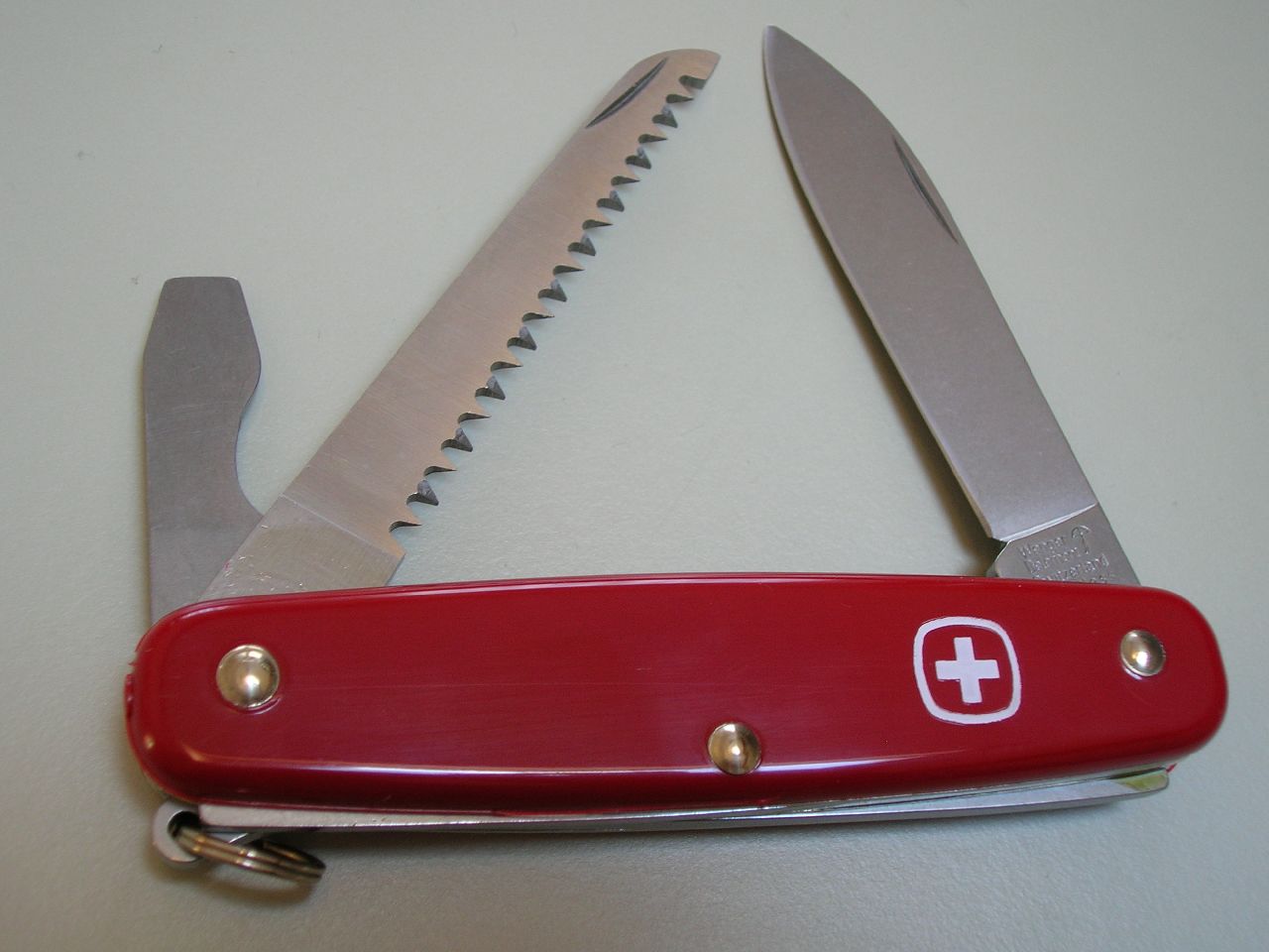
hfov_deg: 41.2
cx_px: 634
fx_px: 1686
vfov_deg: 31.5
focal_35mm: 46
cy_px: 476
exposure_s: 1/16
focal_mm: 7.7
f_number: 3.2
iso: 50
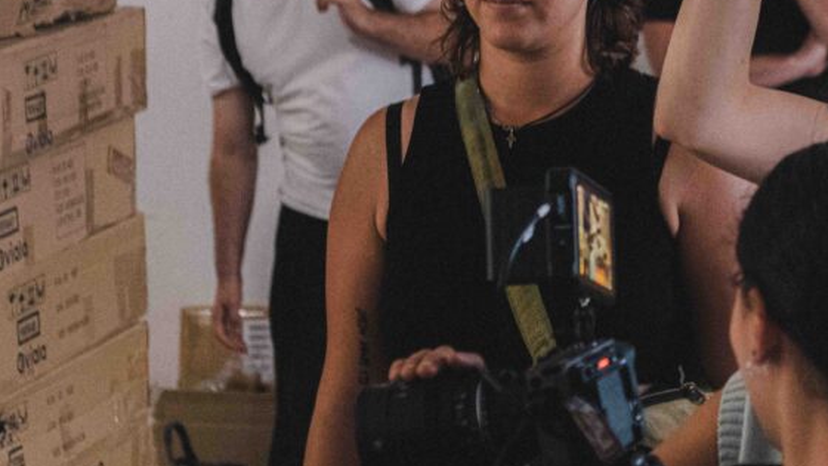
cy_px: 199
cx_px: 698
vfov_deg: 7.6
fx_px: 3491
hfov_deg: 13.4
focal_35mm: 159
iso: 3200
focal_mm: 55
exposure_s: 1/125
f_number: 4
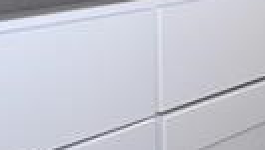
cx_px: 438
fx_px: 795
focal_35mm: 113
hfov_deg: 16.6
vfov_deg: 10.5
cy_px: -57
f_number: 4.5
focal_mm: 12
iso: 200
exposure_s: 1/80
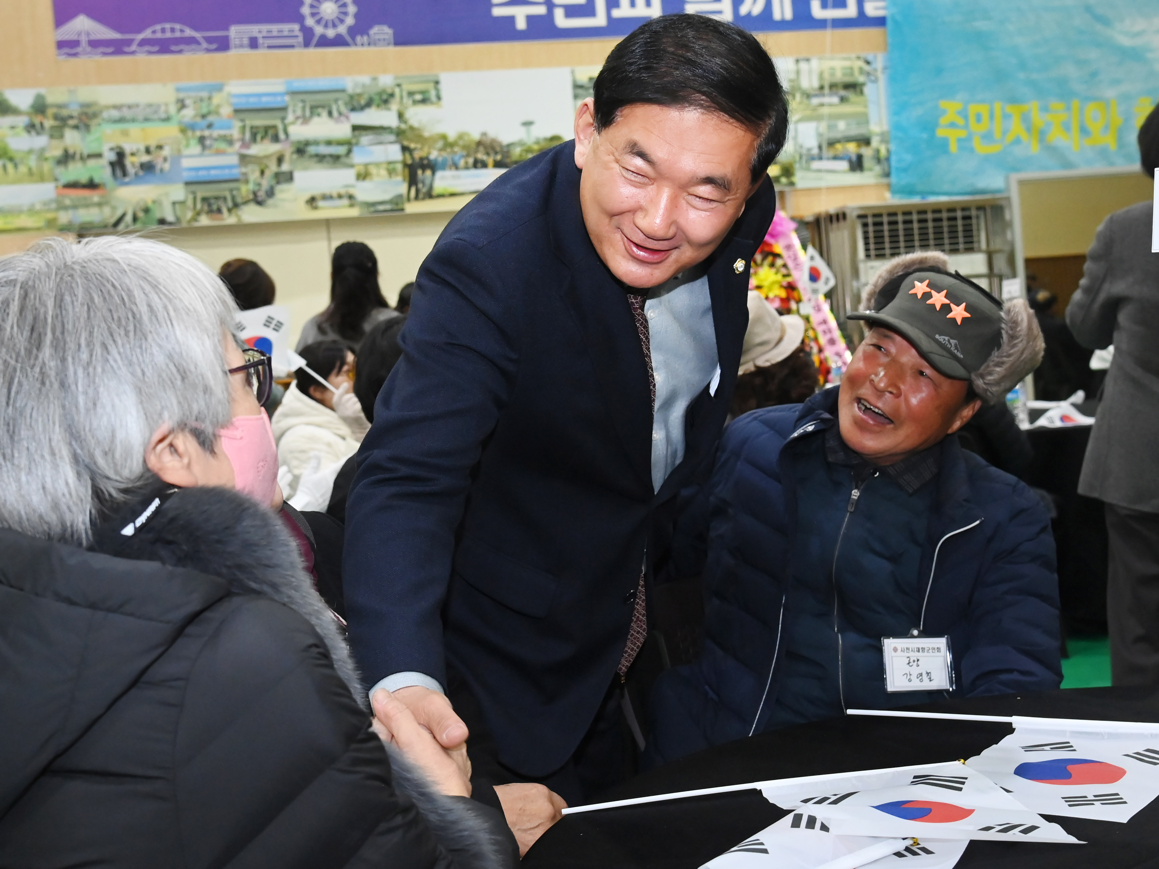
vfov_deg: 31.5
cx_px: 578
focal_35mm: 46
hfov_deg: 41.2
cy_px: 396
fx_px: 1540
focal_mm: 38
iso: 4000
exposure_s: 1/250
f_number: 6.3
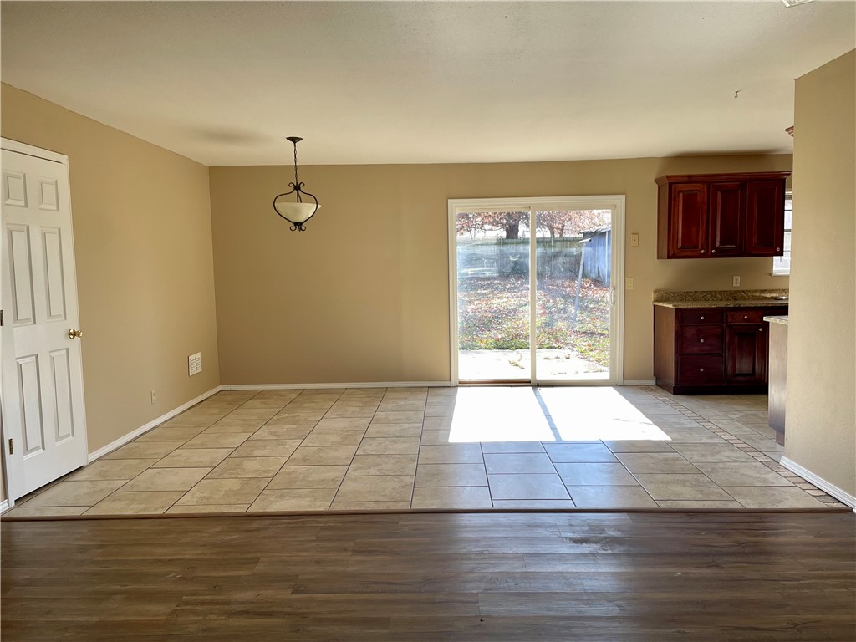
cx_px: 428
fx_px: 643
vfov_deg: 53.1
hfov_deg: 67.3
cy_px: 321
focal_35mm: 26
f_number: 1.6
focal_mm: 4.2
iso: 64
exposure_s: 1/121
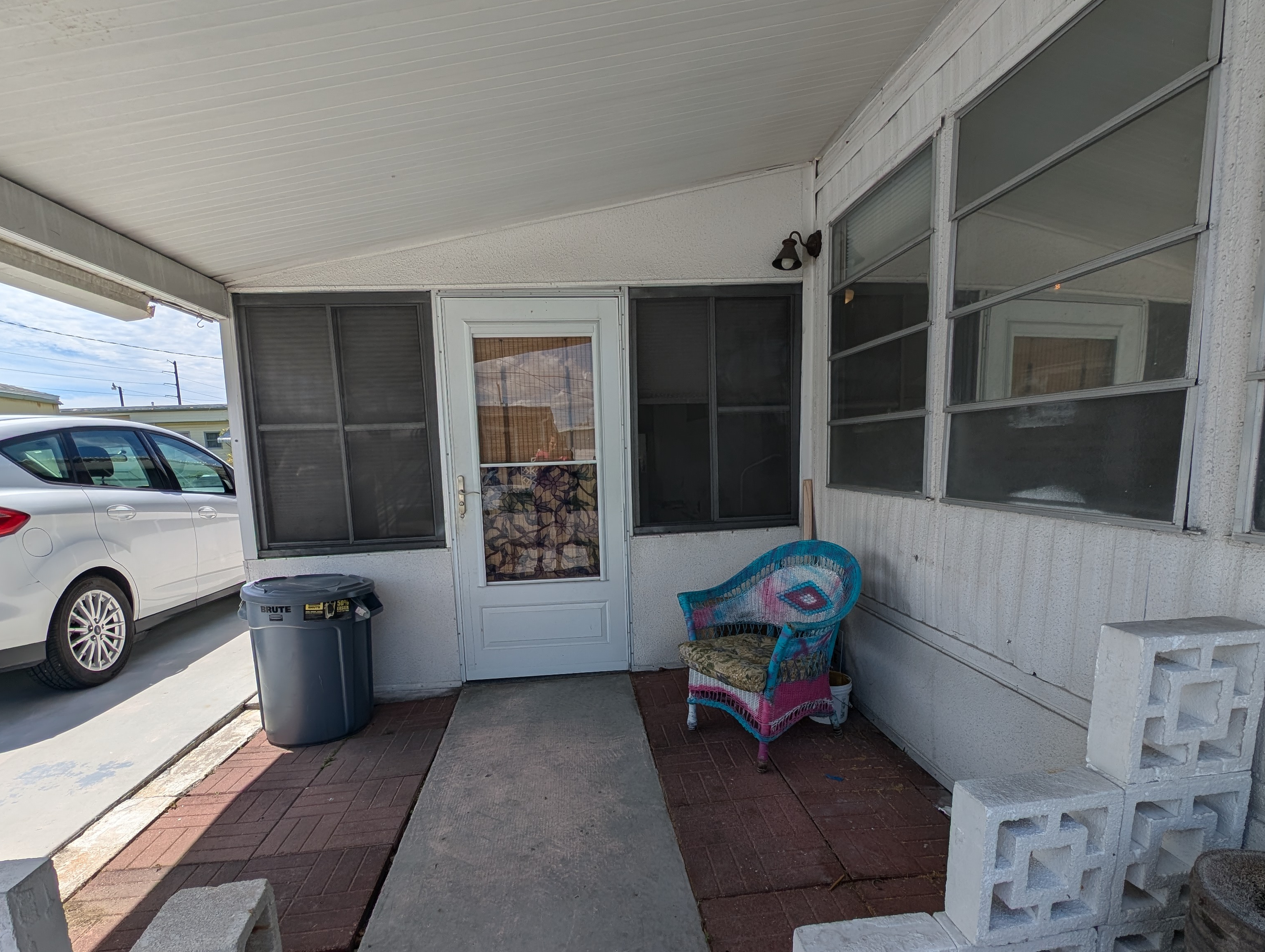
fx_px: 586
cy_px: 538
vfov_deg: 77.9
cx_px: 635
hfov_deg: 94.4
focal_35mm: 16
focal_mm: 2.23
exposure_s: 1/1815
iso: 41
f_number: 1.95
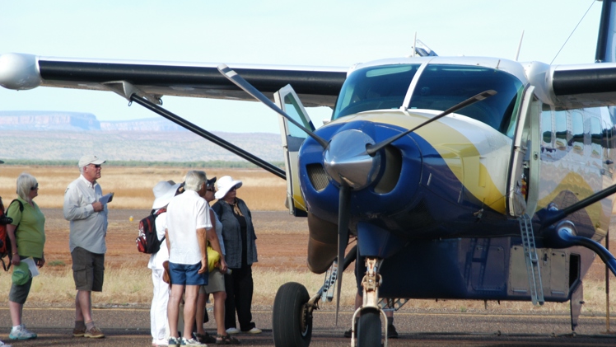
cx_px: 308
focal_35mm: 221
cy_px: 176
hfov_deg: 9.8
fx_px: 3610
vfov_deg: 5.5
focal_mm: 140
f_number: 7.1
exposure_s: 1/800
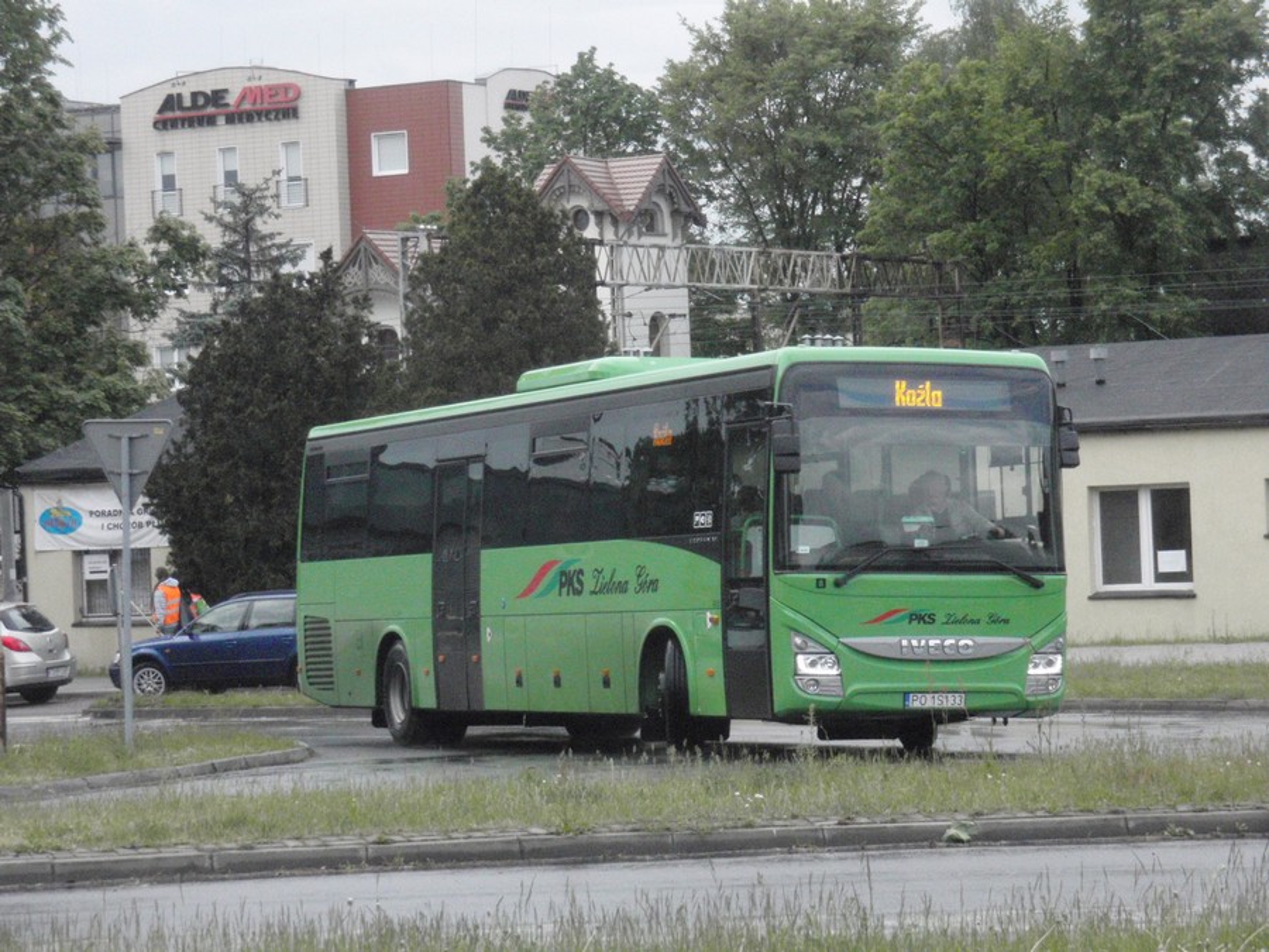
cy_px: 476
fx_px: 4399
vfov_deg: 12.3
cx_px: 634
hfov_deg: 16.4
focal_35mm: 120
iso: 800
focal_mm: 21.57
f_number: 5.5
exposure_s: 1/320
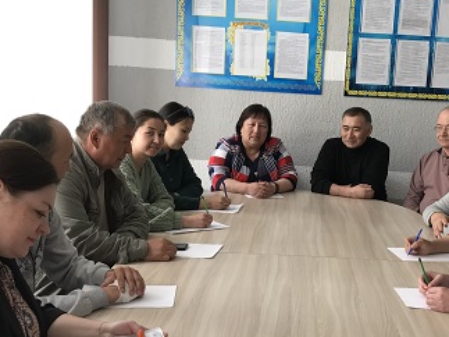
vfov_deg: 27.9
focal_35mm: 52
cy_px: 210
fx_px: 674
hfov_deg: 36.5
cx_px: 299
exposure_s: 1/100
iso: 25
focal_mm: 3.99
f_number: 1.8
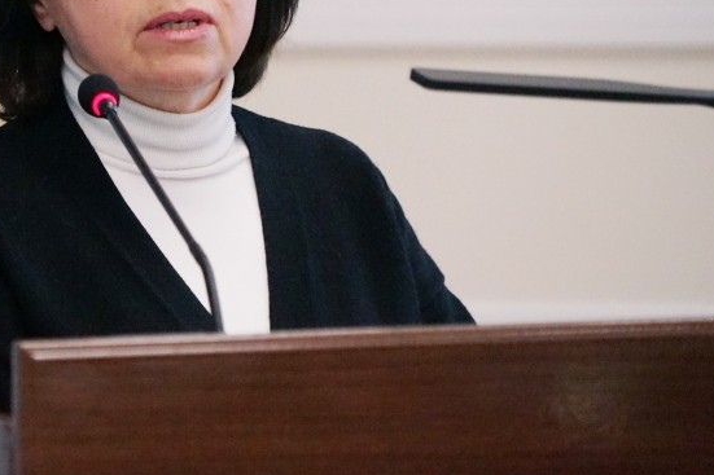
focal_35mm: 381
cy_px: 60
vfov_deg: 3.6
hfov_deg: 5.4
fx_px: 7554
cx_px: 91
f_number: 6.3
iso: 6400
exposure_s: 1/250
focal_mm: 205
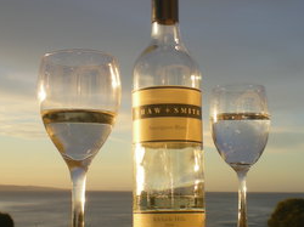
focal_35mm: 73
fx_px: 640
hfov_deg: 26.7
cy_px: 109
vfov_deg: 20.1
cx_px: 170
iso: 50
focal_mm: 6.3
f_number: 4.6
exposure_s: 1/153
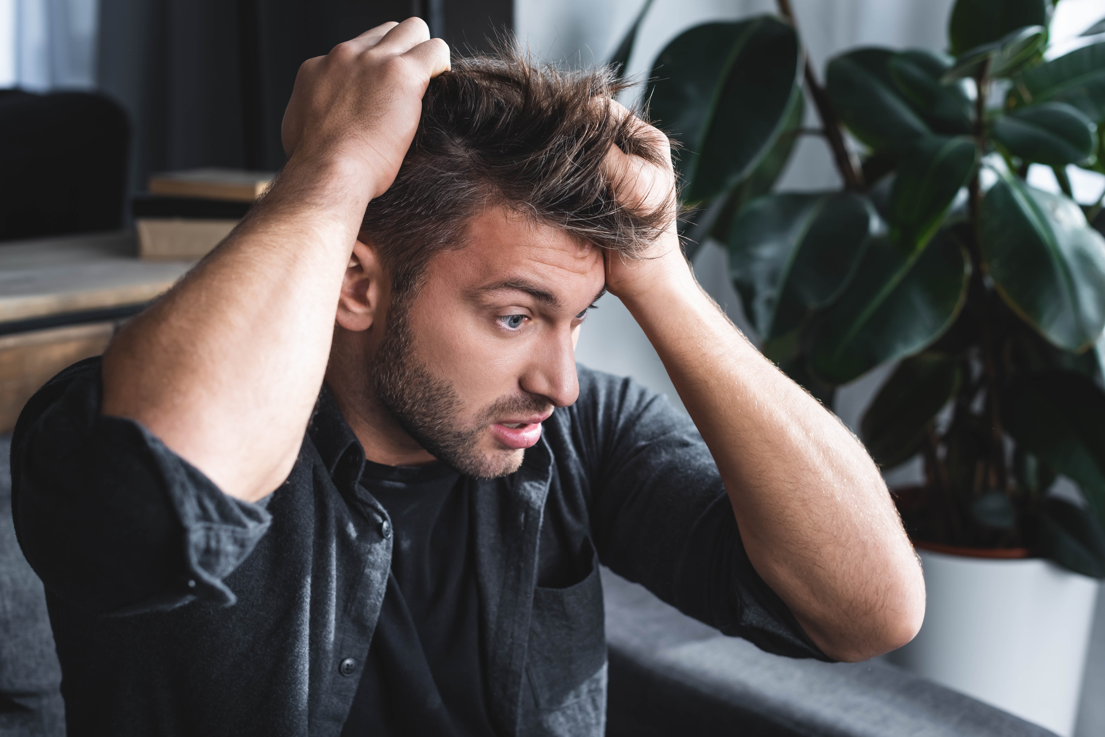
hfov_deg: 38.9
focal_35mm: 51
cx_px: 560
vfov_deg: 26.5
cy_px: 371
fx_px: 1565
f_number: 3.5
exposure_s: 1/200
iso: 125
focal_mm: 50
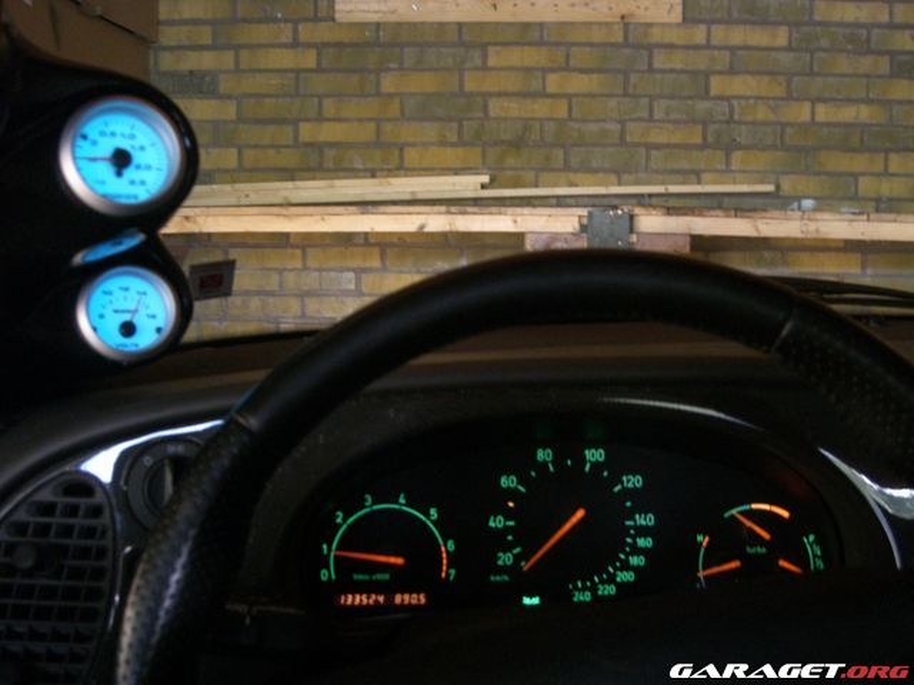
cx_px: 457
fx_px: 1003
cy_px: 342
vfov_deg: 37.7
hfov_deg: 49.0
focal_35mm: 38
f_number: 2.8
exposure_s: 1/8
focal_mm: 7.9
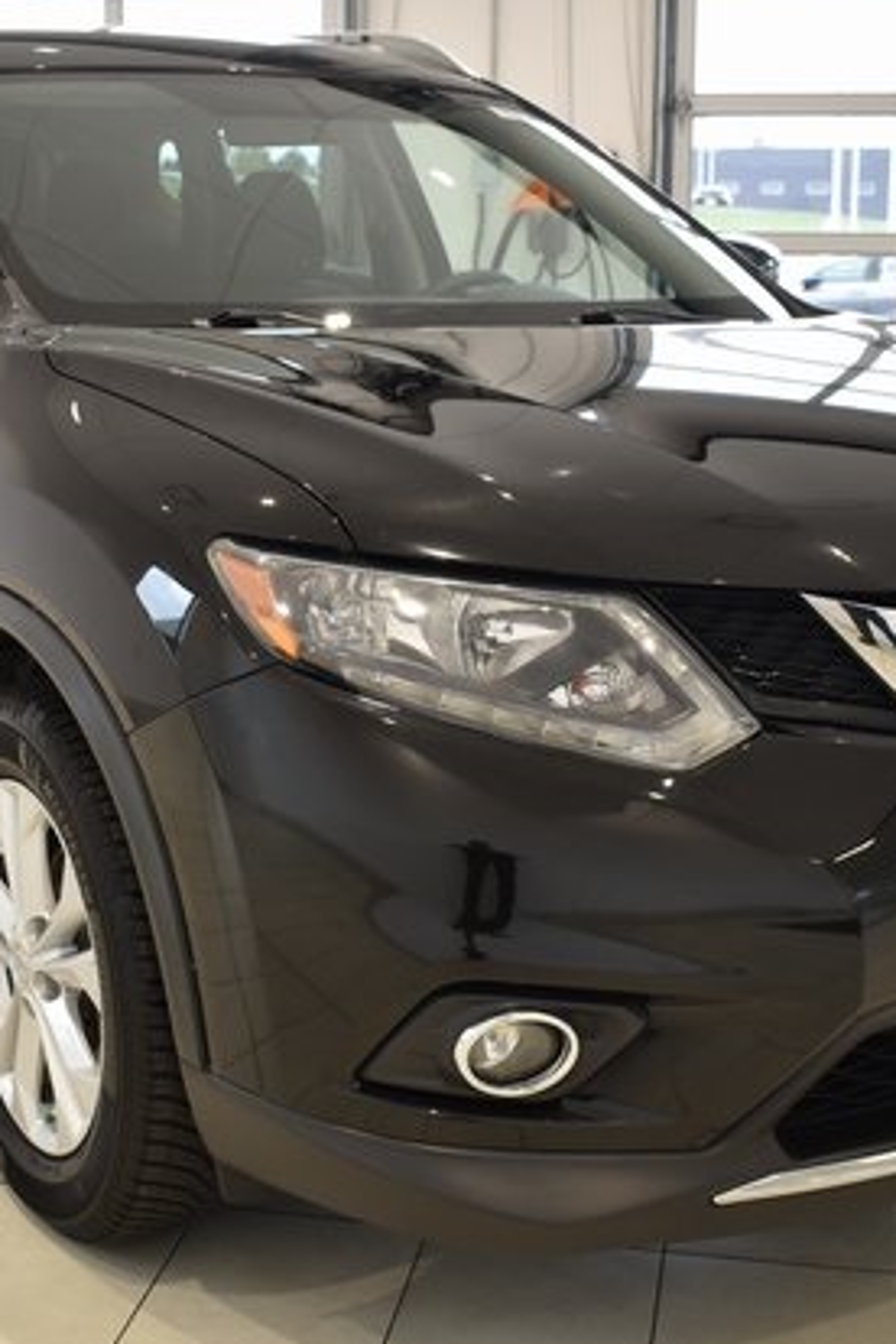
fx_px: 1904
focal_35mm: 51
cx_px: 390
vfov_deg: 38.9
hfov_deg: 26.5
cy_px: 657
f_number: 3.8
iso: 140
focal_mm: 22
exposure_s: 1/30
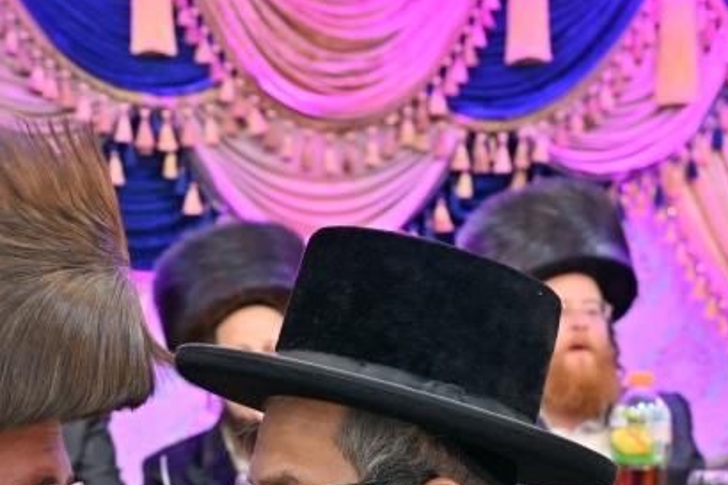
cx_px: 185
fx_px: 2021
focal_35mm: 100
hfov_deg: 20.3
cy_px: 589
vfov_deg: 13.3
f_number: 4
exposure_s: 1/160
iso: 400
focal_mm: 40
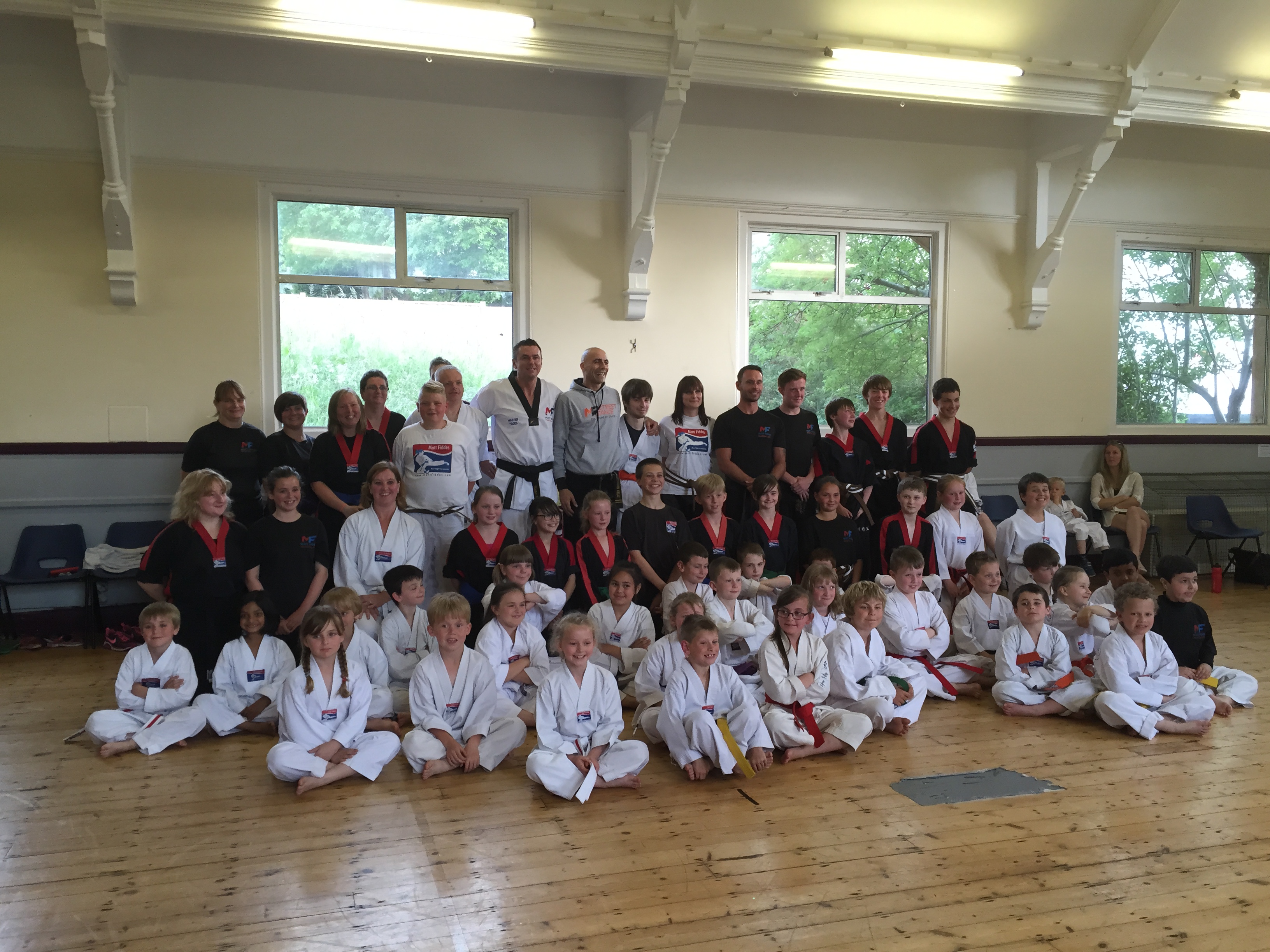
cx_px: 635
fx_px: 1064
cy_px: 476
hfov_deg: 61.7
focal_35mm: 29
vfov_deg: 48.2
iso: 40
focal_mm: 4.15
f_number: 2.2
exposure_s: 1/33
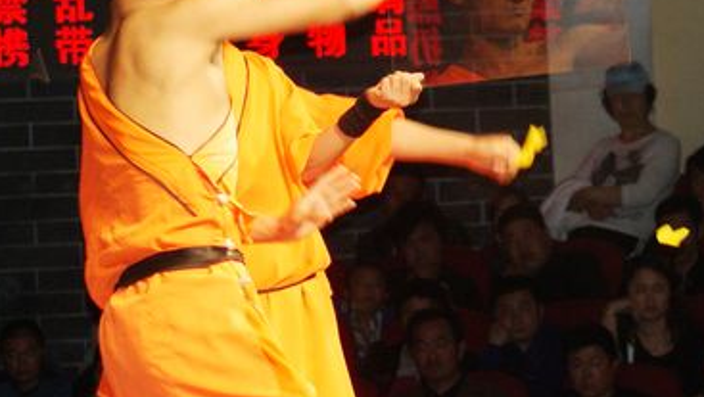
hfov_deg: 8.4
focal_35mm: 257
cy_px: 148
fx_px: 4803
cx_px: 407
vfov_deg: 4.7
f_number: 4.5
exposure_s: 1/125
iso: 400
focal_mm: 75
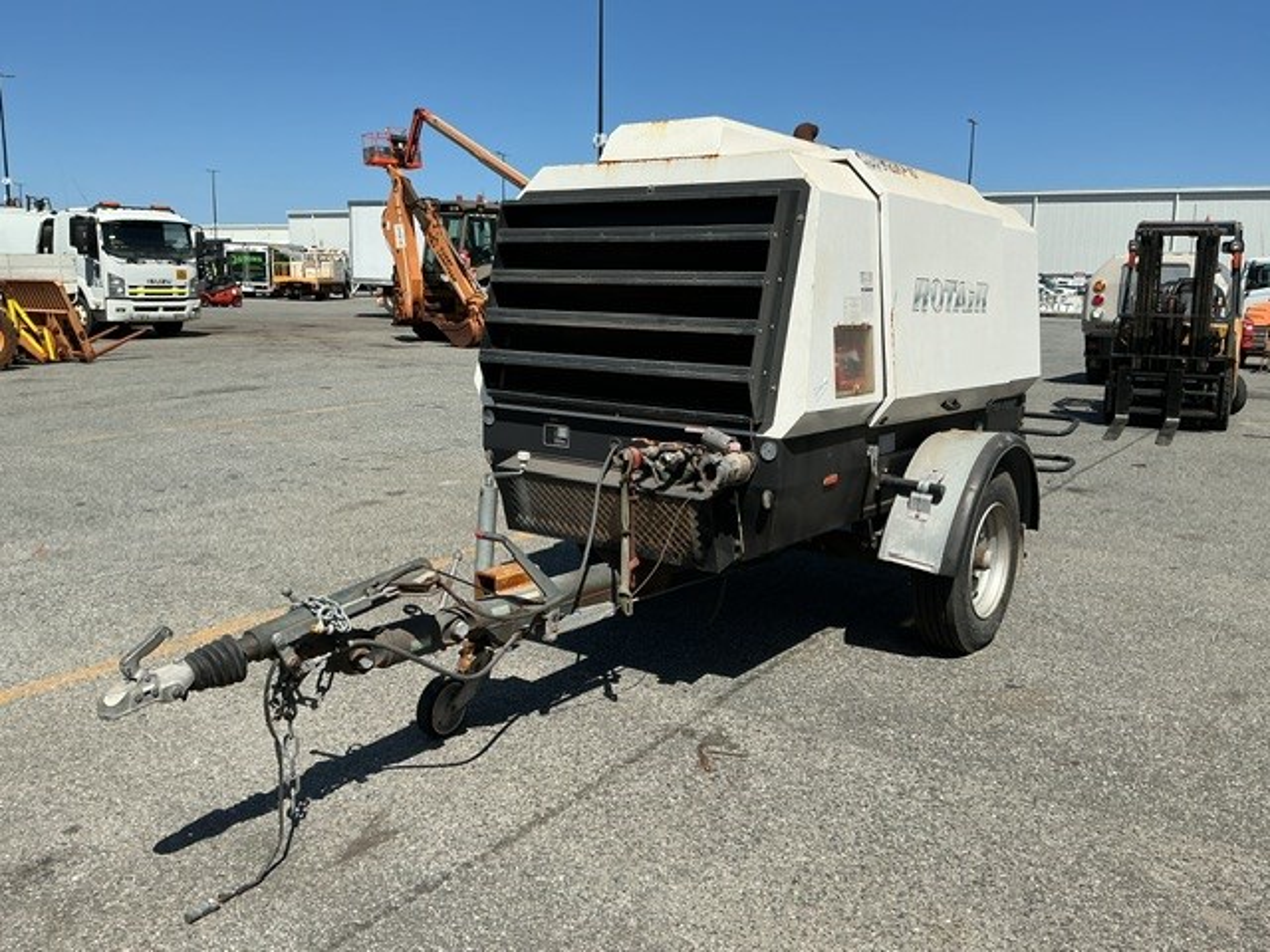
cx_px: 635
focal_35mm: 29
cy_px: 476
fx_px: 1064
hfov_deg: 61.7
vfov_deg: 48.2
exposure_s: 1/2801
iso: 25
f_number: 1.8
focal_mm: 3
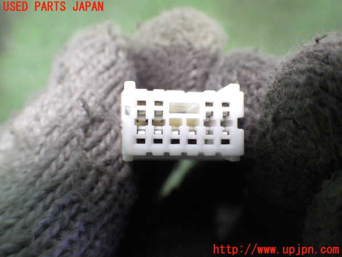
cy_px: 128
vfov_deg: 45.4
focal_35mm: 31
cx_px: 171
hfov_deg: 58.4
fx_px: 306
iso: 2000
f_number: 2.3
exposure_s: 1/45
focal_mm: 5.5
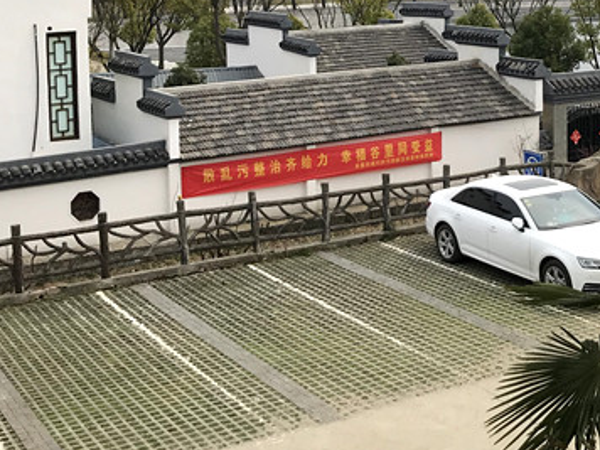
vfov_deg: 22.7
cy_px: 37
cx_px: 418
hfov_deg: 30.4
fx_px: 1092
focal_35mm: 63
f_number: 1.8
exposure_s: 1/2591
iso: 20
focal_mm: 3.99
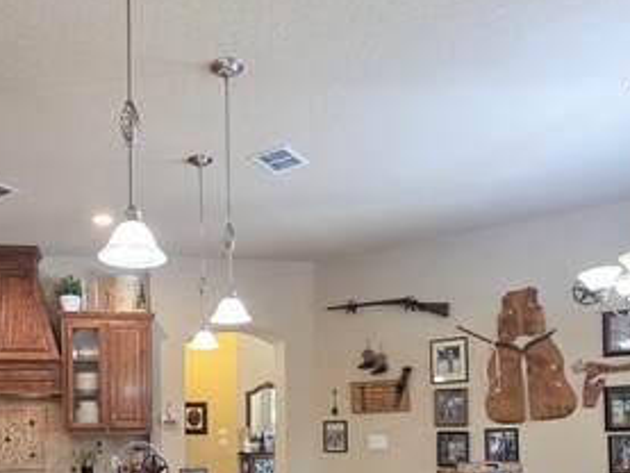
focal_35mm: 30
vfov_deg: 43.0
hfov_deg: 58.8
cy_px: 423
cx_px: 218
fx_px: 546
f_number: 1.9
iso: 250
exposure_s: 1/120
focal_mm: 2.2
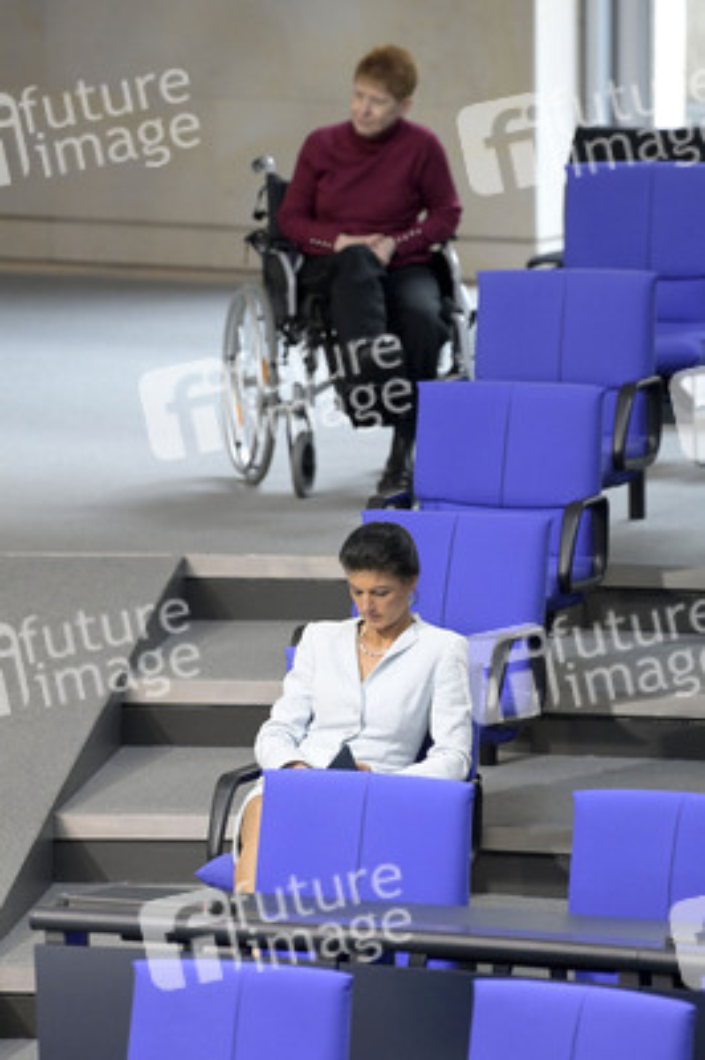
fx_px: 11475
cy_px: 530
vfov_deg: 5.3
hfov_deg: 3.5
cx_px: 352
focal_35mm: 390
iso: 8000
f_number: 5.6
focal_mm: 390
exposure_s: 1/400
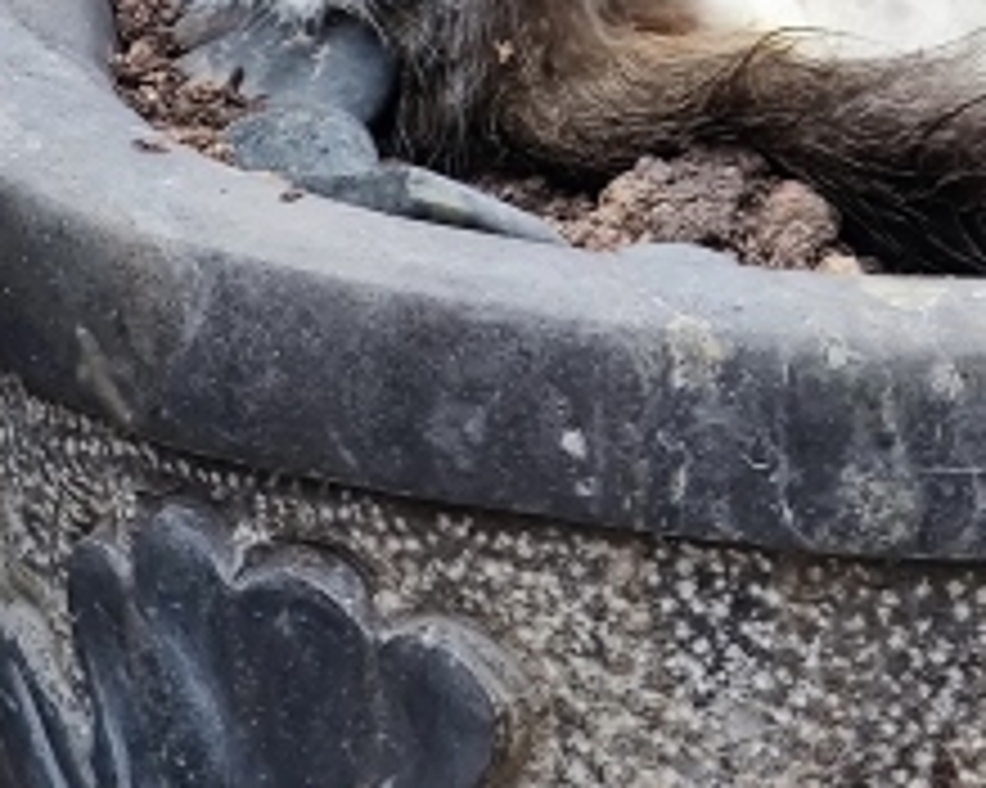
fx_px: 16393
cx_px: 882
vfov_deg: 2.7
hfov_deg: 3.4
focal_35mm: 562
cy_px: -1180
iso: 200
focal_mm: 22
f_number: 4.1
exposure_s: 1/75
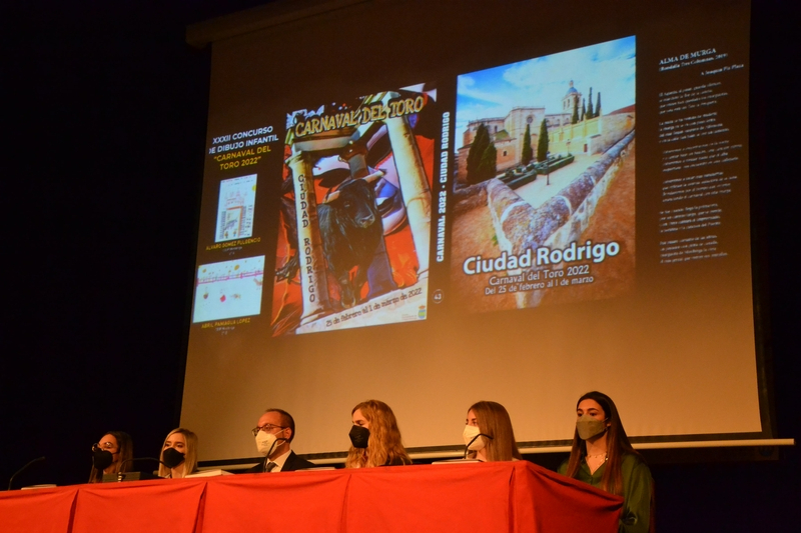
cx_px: 400
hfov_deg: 33.4
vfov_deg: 22.6
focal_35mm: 60
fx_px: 1335
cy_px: 266
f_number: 4.5
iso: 3200
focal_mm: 40
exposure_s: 1/40
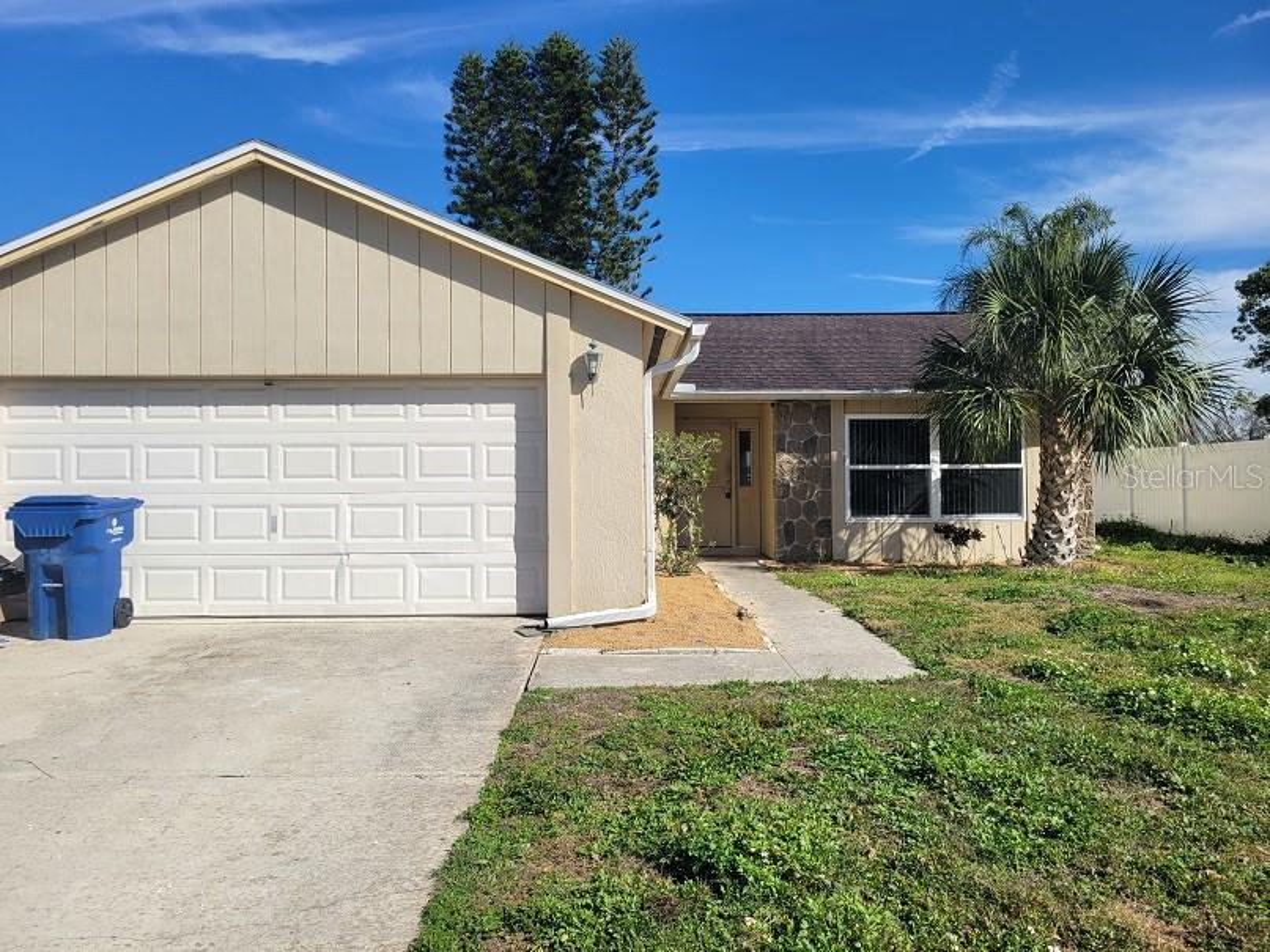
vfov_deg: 53.1
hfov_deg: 67.3
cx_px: 635
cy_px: 476
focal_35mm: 26
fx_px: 954
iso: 40
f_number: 1.8
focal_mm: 5.4
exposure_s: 1/3977
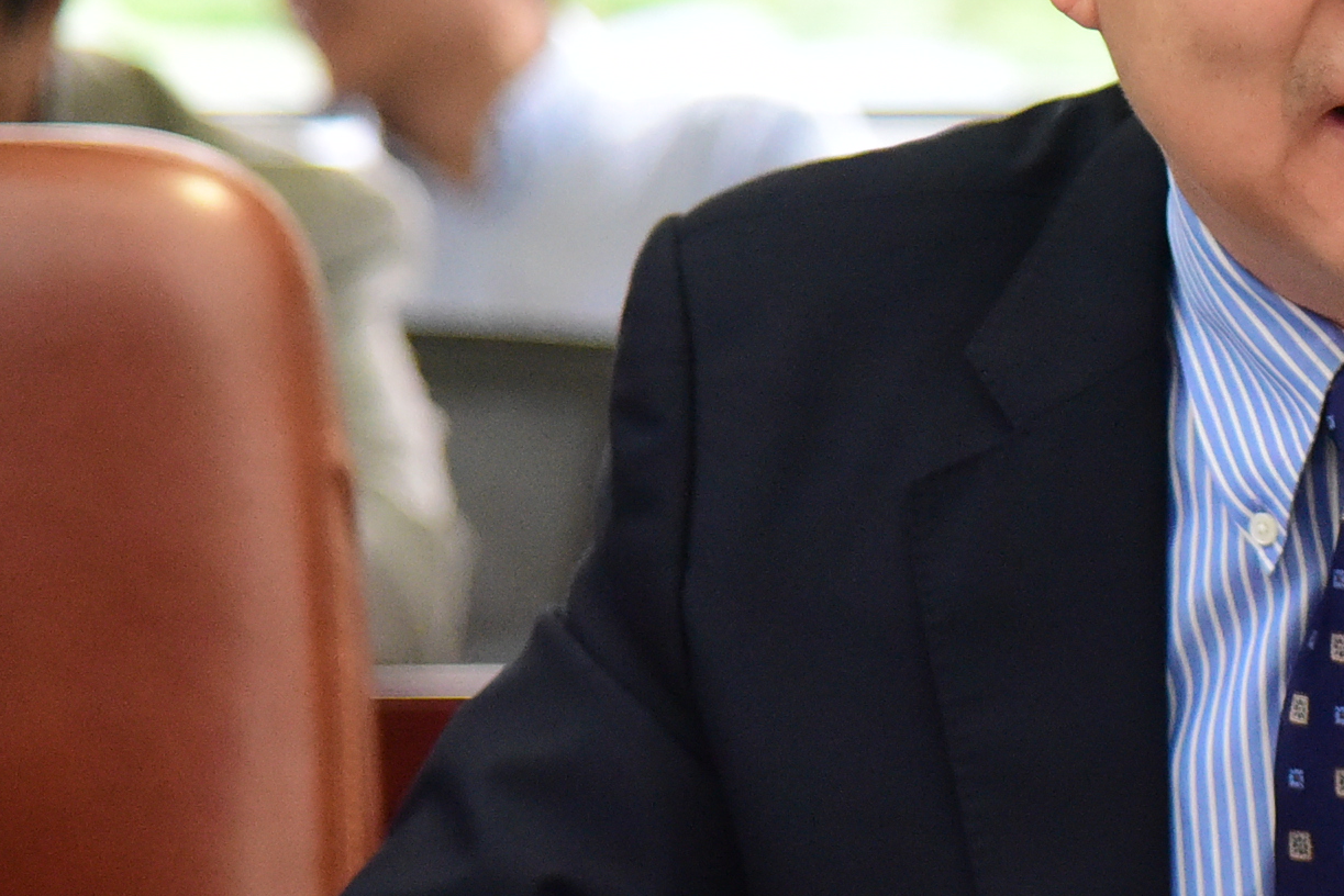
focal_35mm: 295
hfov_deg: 6.9
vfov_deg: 4.7
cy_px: 493
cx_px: 1581
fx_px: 11015
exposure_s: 1/250
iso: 5600
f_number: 4
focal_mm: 98
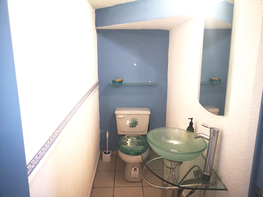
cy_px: 98
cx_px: 132
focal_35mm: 27
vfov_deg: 51.4
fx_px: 205
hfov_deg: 65.3
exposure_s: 1/30
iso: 250
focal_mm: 5.58
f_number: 1.8
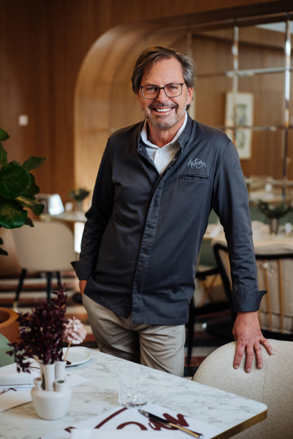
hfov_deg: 24.6
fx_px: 671
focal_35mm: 55
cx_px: 146
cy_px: 220
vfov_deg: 36.2
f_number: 2.2
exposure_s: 1/160
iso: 200
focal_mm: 55
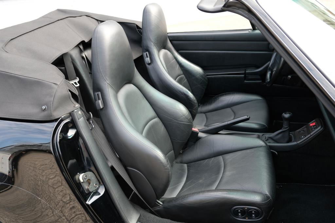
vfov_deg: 42.3
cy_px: 112
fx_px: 288
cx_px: 168
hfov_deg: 60.3
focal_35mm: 31
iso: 200
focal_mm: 20.5
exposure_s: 1/210
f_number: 3.2
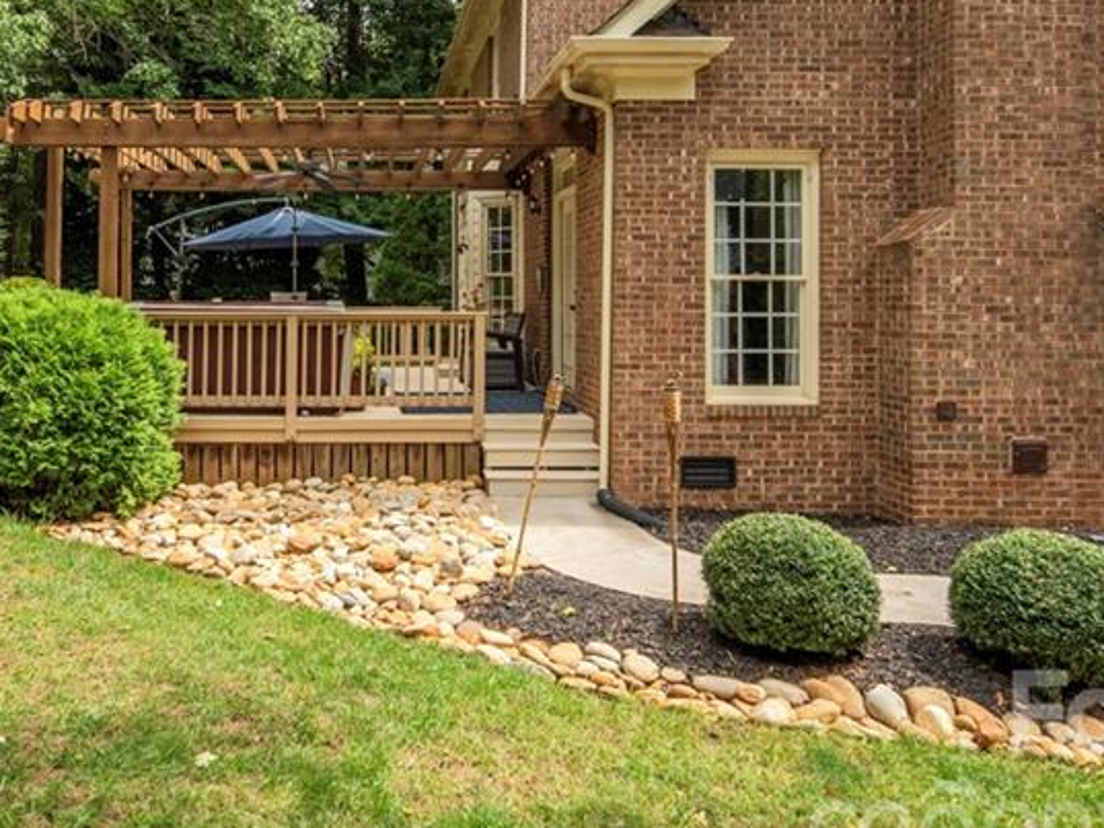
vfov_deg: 42.3
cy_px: 266
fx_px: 1053
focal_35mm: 33
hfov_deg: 54.3
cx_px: 372
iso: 320
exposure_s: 1/4000
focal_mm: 18
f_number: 6.3
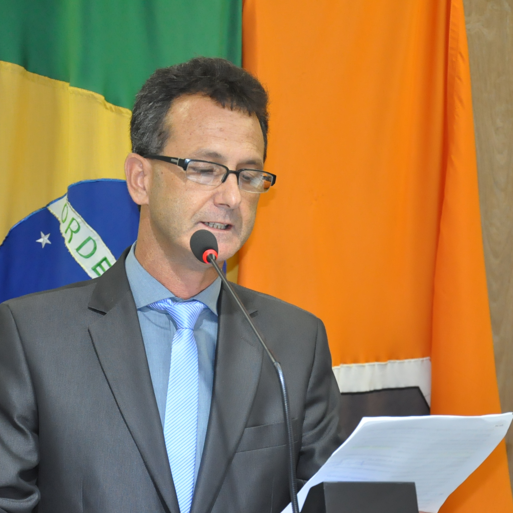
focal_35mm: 145
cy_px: 257
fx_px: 2425
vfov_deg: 12.1
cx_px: 196
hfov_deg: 12.1
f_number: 5.3
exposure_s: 1/60
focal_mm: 75
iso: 2000
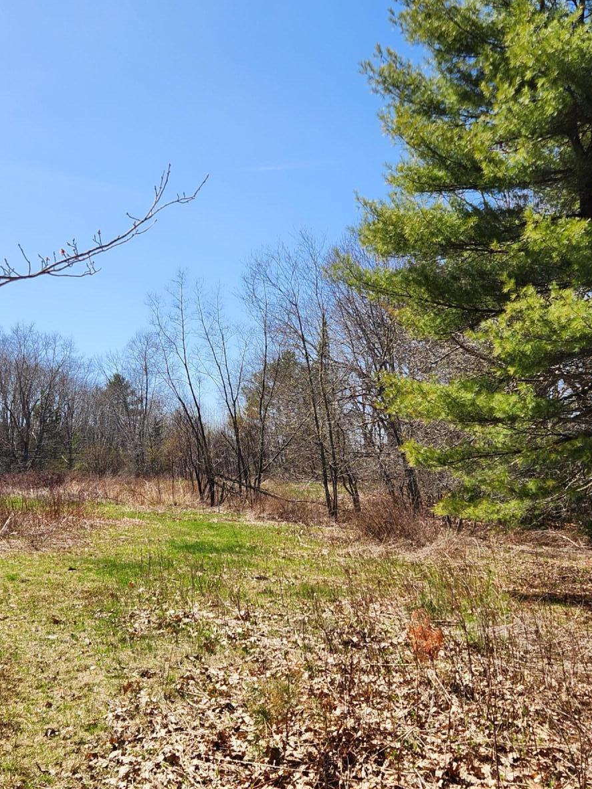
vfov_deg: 47.7
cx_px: 315
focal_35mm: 39
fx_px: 889
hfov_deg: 36.8
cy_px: 447
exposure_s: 1/1255
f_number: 1.8
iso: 20
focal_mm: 5.4
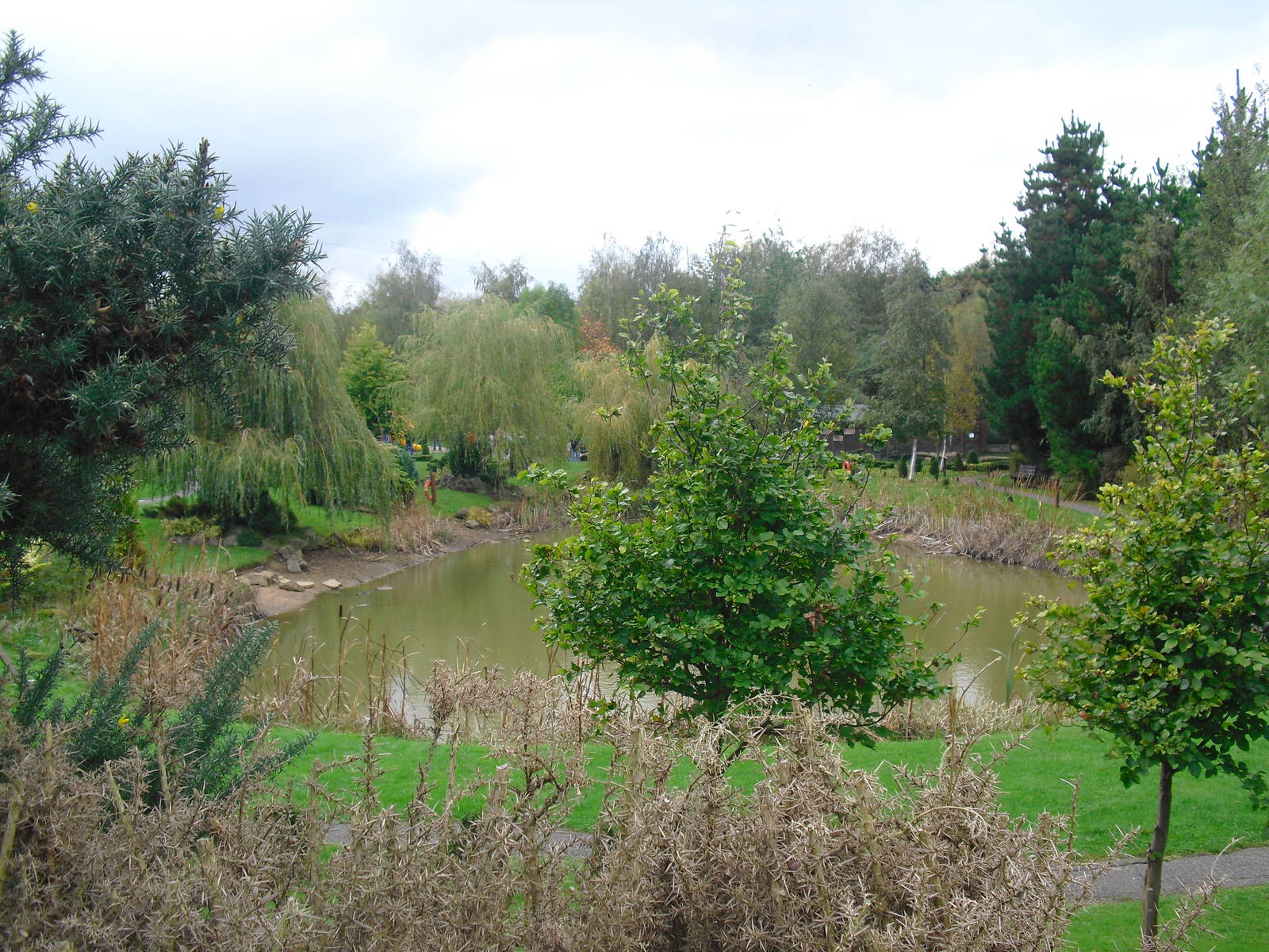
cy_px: 476
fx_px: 1320
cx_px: 634
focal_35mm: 36
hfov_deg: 51.4
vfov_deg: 39.7
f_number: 3.1
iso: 100
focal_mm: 6.3
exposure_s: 1/200
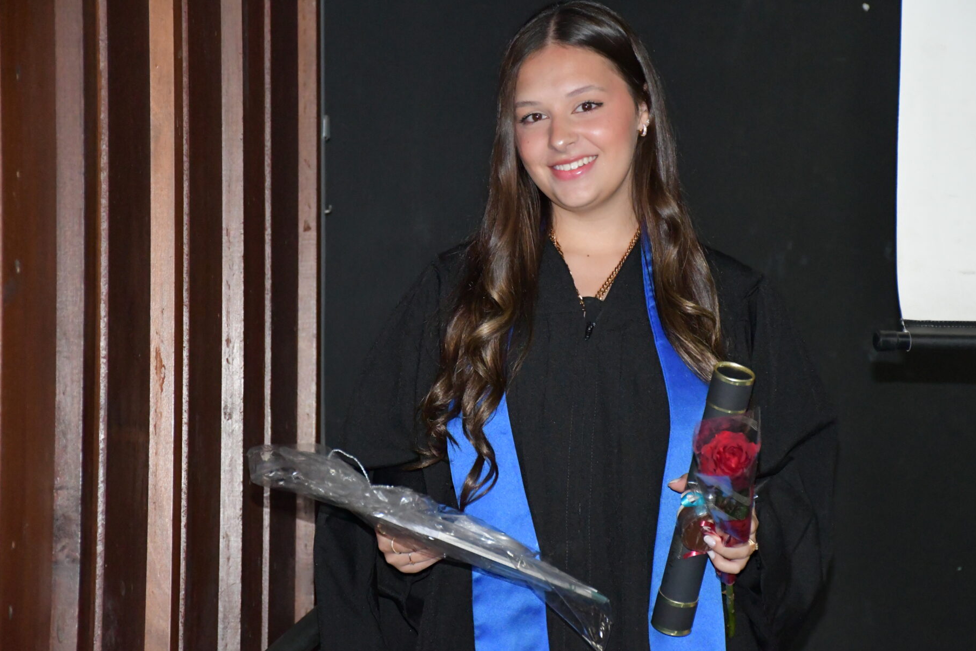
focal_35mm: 119
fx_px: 3226
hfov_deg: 17.2
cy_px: 316
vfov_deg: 11.5
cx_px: 508
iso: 6400
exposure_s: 1/60
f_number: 5
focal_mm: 75
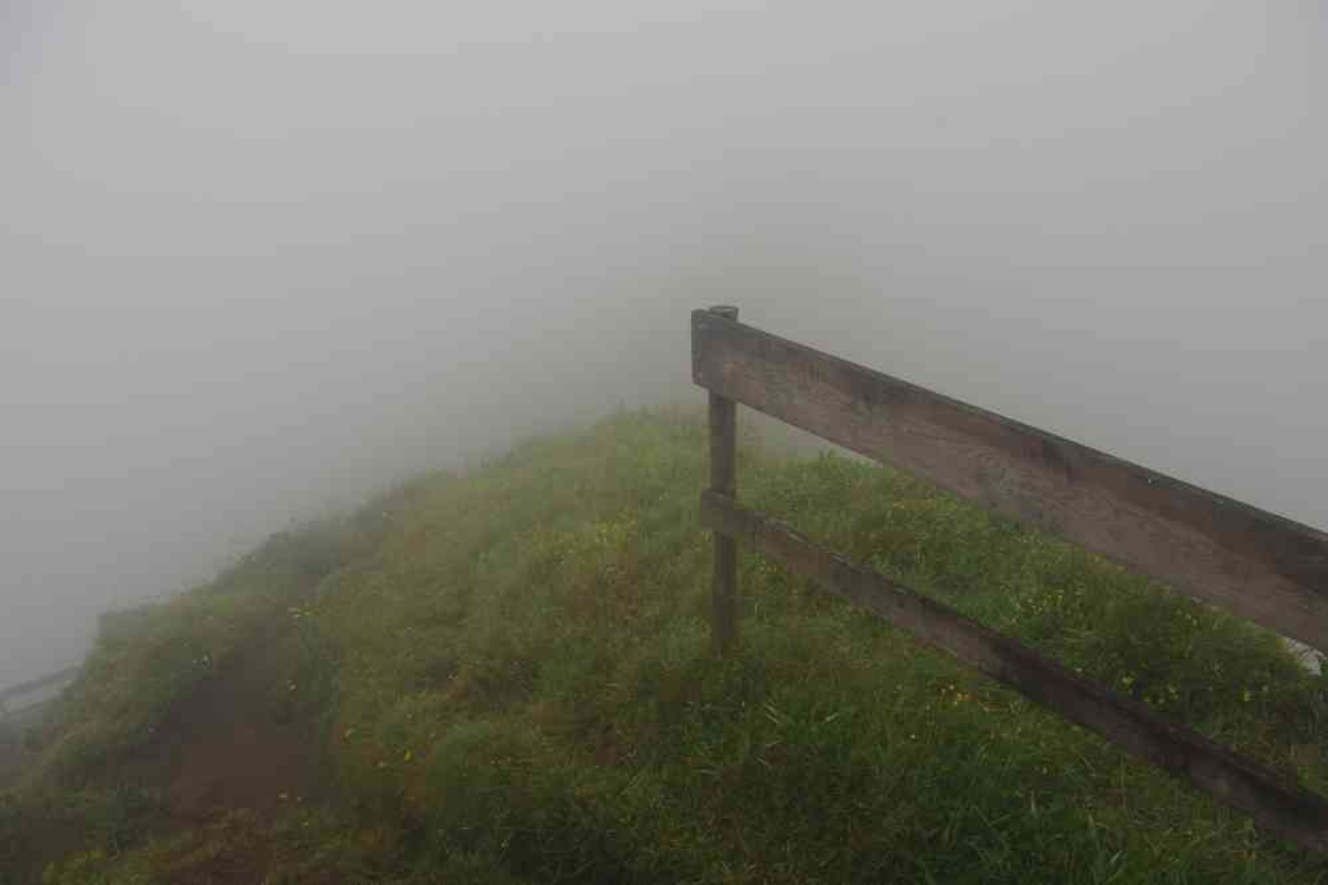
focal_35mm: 34
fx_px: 1273
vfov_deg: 38.4
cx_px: 664
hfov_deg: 55.1
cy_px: 442
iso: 200
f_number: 11
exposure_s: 1/50
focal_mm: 23
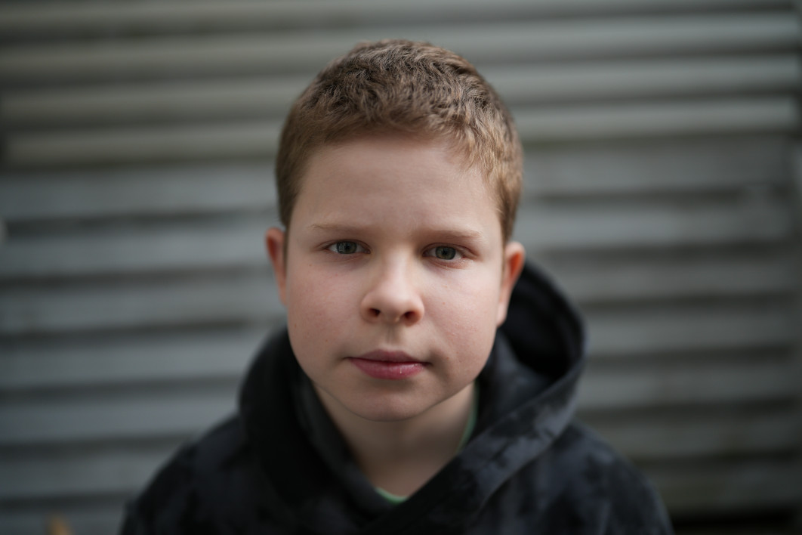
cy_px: 268
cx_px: 401
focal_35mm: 35
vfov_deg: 37.9
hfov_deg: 54.4
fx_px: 780
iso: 200
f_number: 1.2
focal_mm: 35
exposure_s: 1/1600
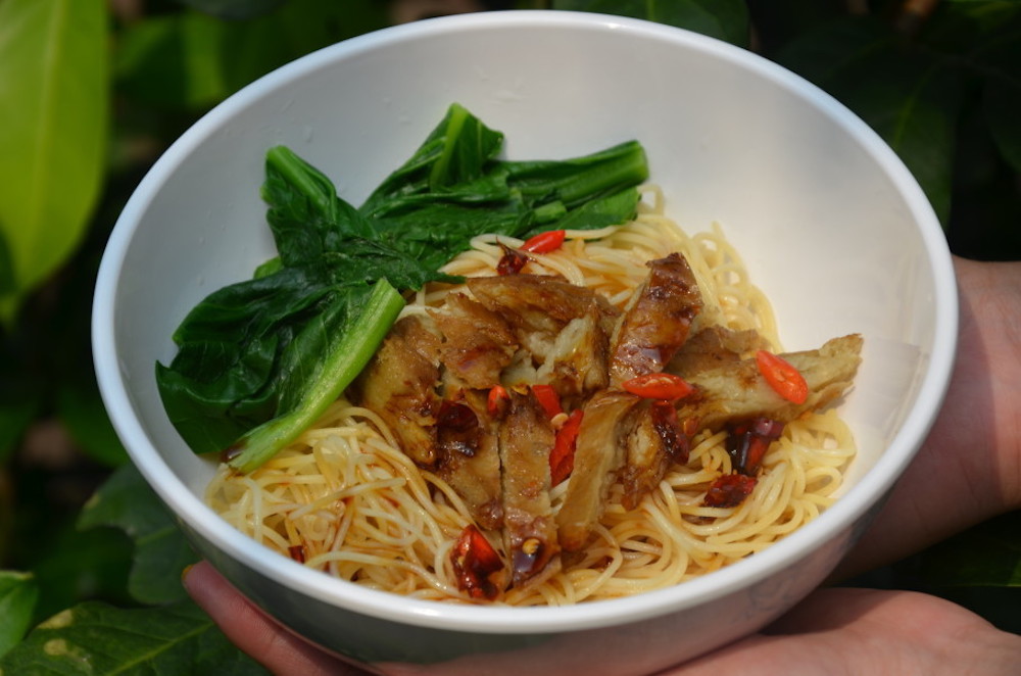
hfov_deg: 14.0
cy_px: 338
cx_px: 510
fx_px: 4160
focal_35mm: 147
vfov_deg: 9.3
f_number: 9
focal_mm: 98
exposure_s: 1/320
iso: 100
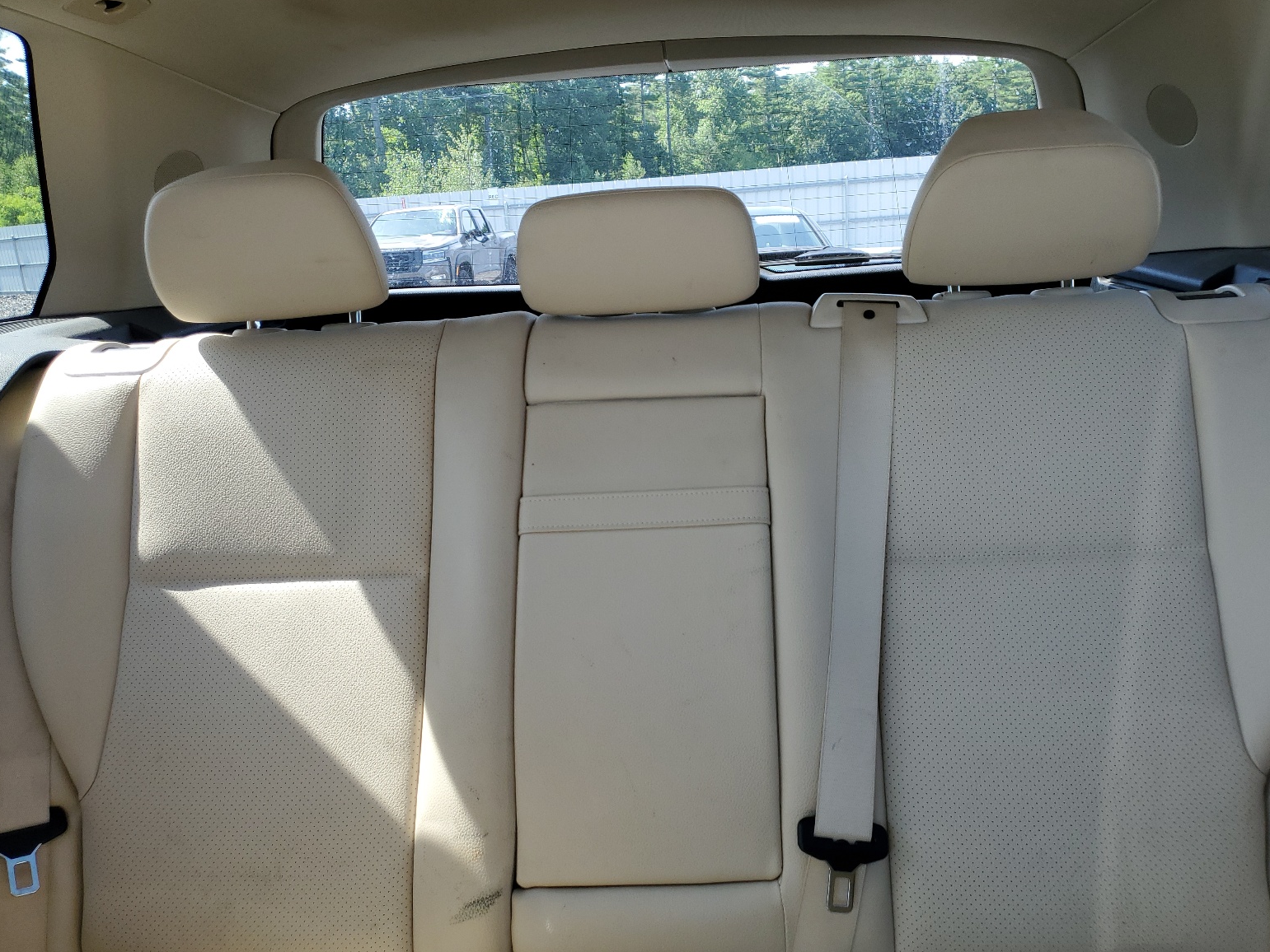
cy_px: 486
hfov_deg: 65.3
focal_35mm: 27
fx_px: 991
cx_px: 651
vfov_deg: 51.4
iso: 50
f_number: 1.5
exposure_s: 1/167
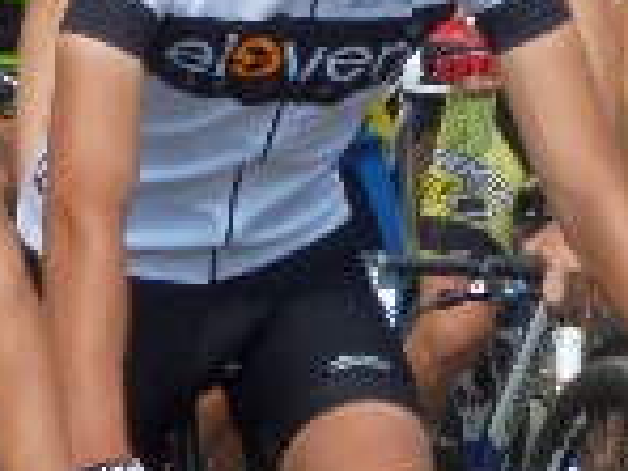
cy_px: -72
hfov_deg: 4.3
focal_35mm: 466
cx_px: 378
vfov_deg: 3.2
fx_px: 8454
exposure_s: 1/250
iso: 100
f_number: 5
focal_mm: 15.3
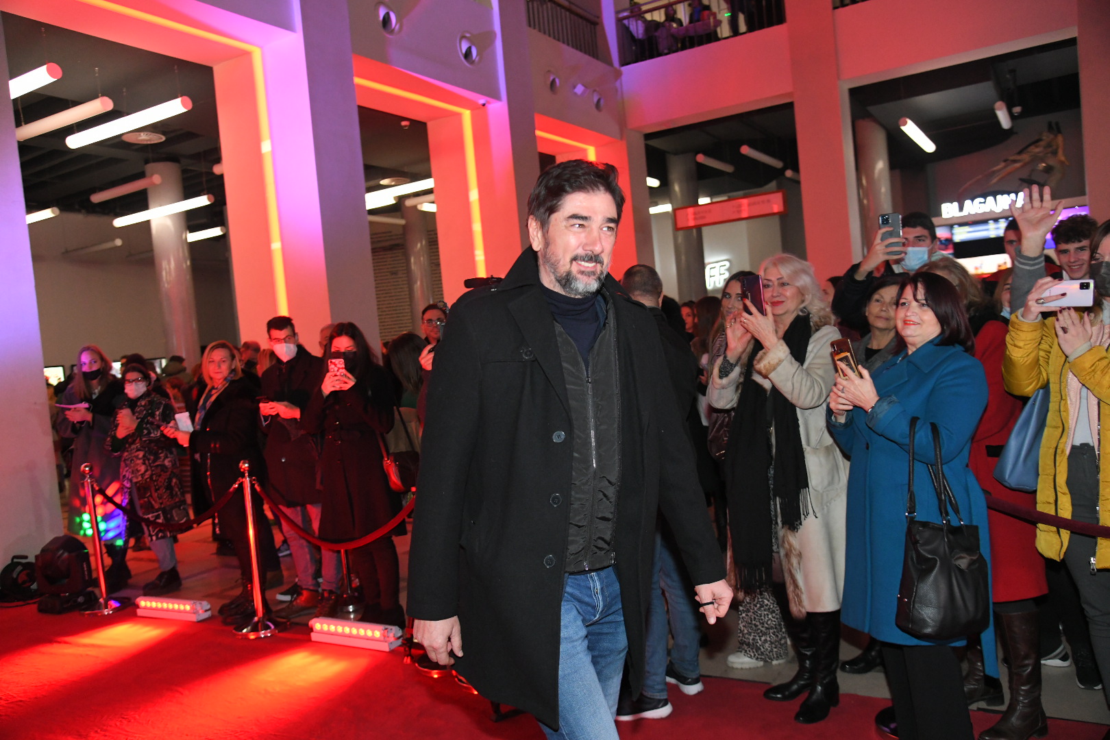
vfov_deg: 46.4
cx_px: 555
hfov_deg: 65.5
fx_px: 863
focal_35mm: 28
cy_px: 370
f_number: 4
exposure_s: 1/160
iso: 3200
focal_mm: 28
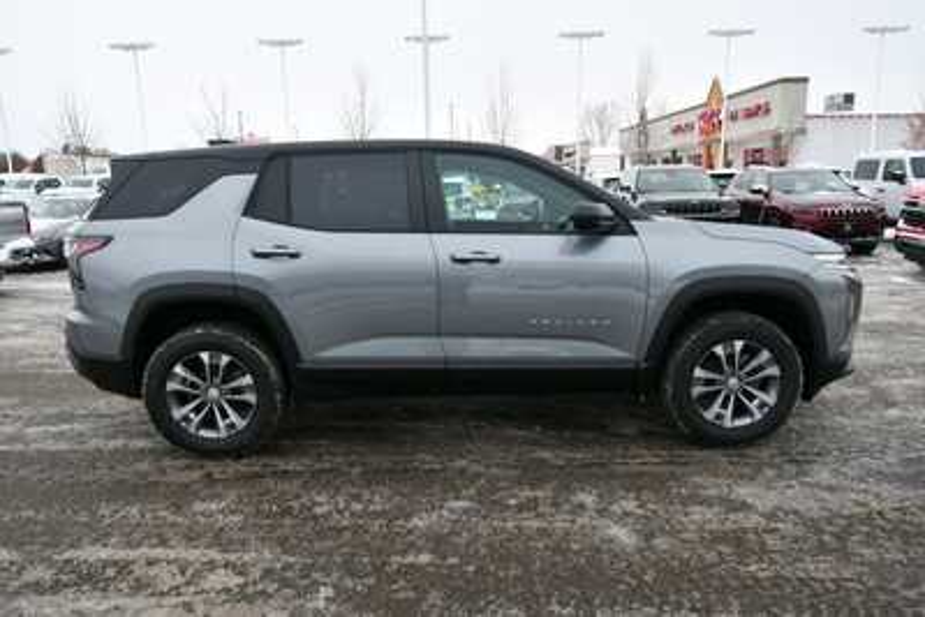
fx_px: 617
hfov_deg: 73.7
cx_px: 462
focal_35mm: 24
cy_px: 308
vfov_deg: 53.2
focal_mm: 16
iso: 200
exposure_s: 1/250
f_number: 6.3
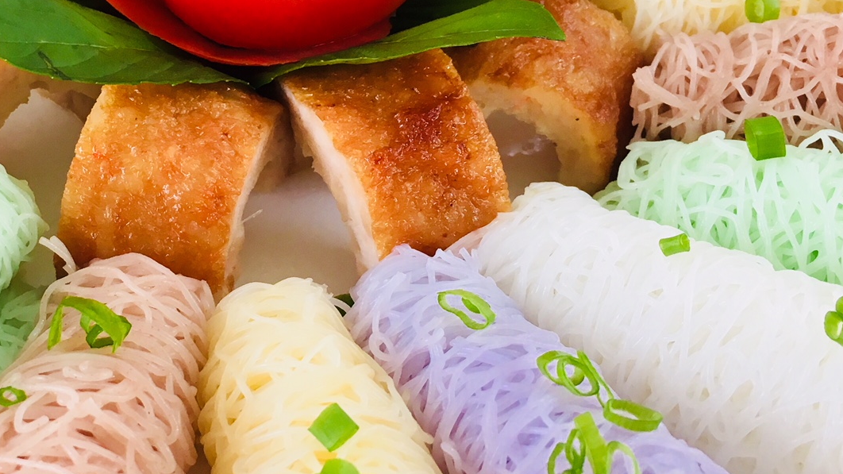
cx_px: 212
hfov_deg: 34.2
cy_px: 201
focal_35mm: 60
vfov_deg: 20.0
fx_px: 1341
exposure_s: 1/33
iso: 32
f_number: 2.2
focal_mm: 4.15
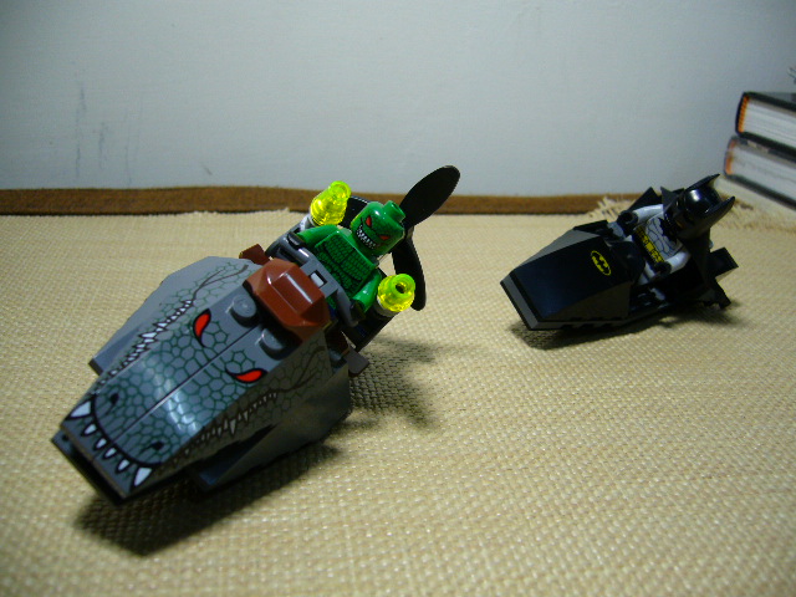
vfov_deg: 40.7
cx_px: 398
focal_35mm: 35
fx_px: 805
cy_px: 298
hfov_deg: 52.6
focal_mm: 5.8
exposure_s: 1/25
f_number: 2.8
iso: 100
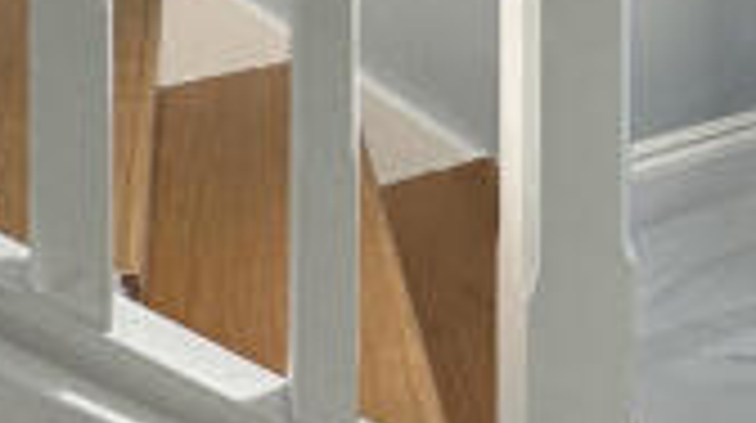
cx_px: 812
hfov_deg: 34.4
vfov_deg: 18.4
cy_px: -308
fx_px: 1061
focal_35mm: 53
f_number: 2.2
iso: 40
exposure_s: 1/151
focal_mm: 2.22
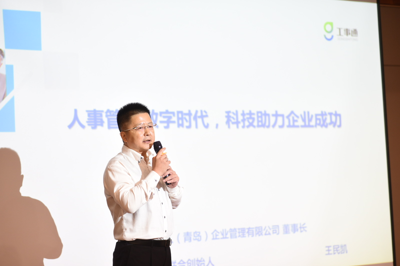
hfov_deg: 23.6
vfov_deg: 15.9
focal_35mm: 86
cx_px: 199
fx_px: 955
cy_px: 133
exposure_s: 1/200
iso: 1000
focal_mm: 85
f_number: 2.2
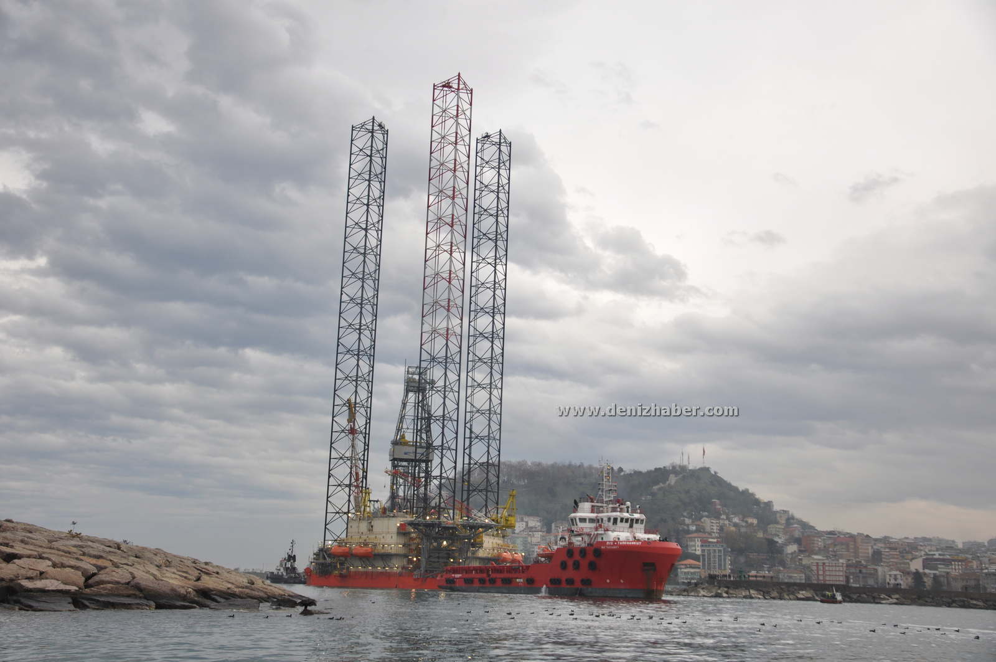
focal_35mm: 42
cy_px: 331
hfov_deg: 46.4
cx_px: 498
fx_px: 1161
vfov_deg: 31.8
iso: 200
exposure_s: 1/640
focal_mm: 28
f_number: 4
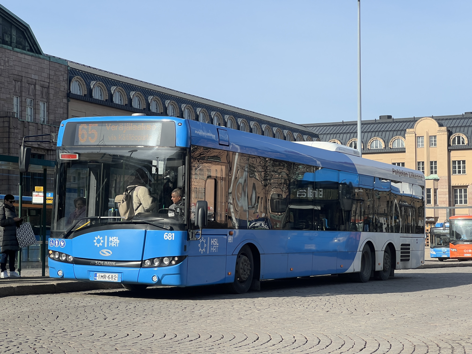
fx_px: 1050
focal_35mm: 77
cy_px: 177
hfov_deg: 25.3
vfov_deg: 19.1
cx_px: 236
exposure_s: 1/853
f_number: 2.8
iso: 32
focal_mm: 9
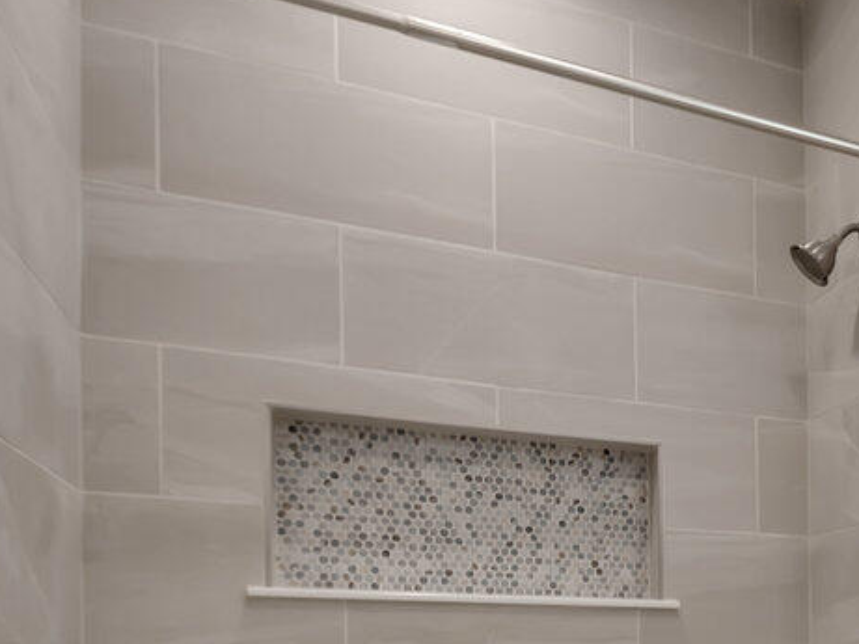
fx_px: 993
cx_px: 915
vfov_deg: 33.0
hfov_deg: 39.4
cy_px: 646
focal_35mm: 40
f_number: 6.3
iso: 200
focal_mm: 10
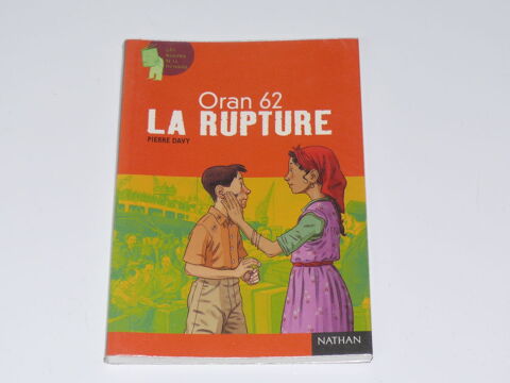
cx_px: 255
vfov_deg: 15.6
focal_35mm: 95
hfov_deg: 20.7
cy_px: 192
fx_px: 1400
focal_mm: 14.3
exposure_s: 1/30
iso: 100
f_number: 3.2
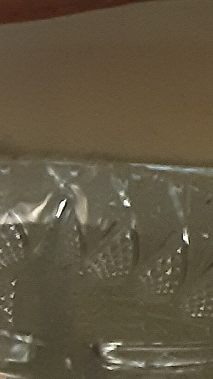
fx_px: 1225
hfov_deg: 9.0
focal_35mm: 122
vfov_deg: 14.7
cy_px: -357
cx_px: 504
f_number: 1.9
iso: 320
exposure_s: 1/25
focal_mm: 2.9
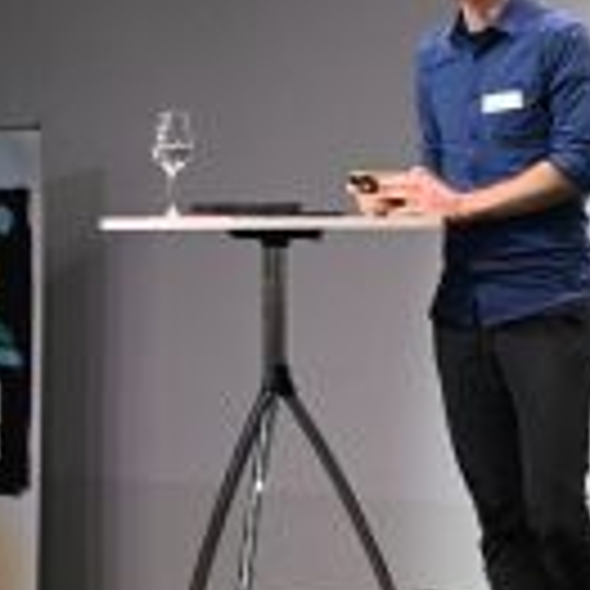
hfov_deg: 8.9
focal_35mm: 194
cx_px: 653
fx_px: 3741
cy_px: 92
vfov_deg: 9.0
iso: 4000
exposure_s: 1/125
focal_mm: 50
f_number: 6.3
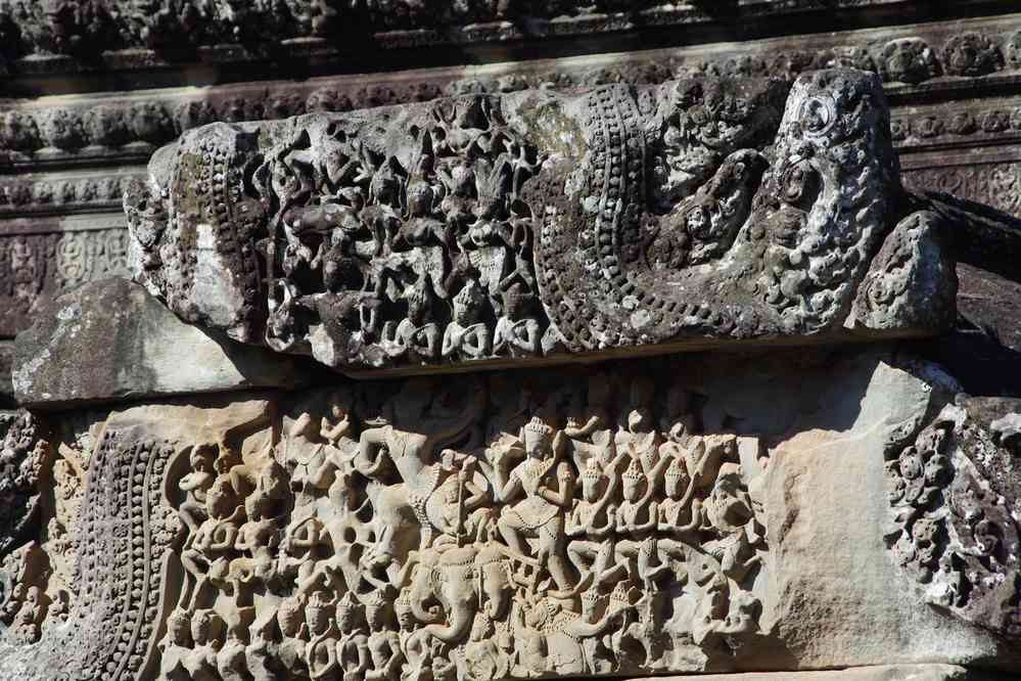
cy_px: 340
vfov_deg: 5.4
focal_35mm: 255
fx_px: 7232
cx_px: 510
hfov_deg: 8.1
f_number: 8
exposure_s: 1/200
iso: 400
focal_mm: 170
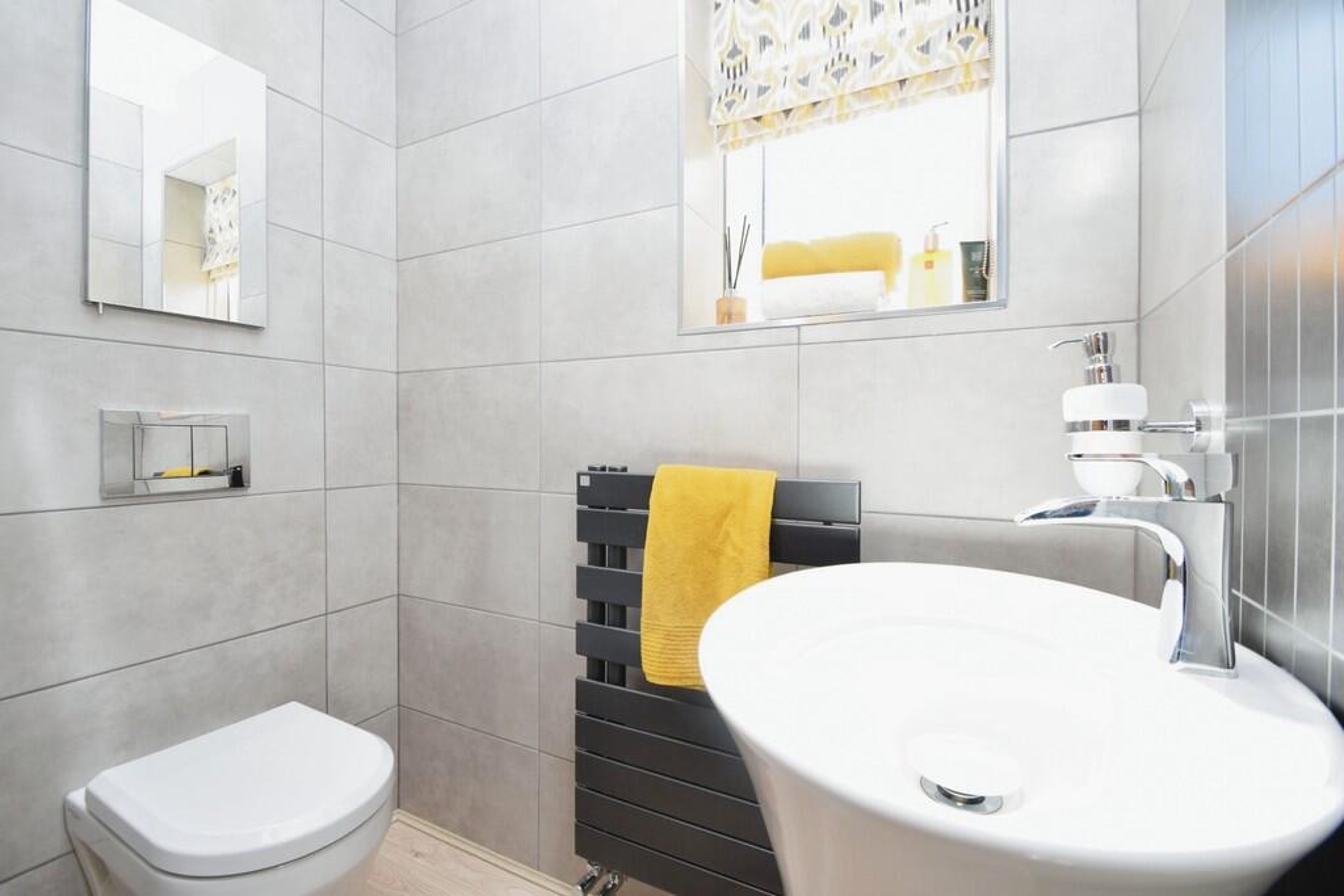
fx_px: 560
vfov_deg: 77.3
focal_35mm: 15
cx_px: 672
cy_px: 448
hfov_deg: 100.4
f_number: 5.6
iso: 400
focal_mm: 10
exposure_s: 1/125
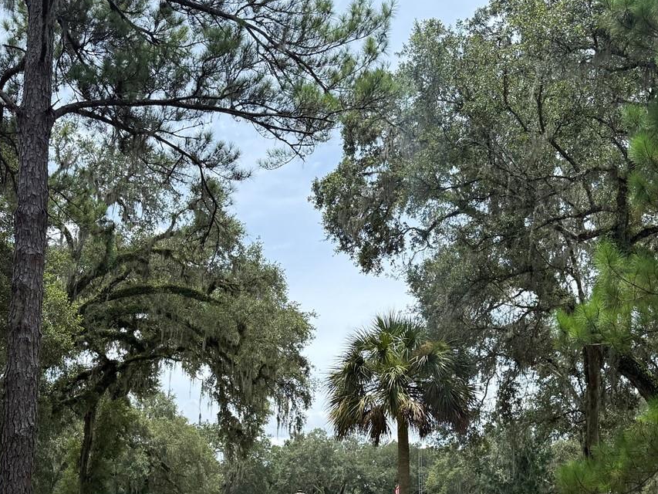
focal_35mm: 45
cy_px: 418
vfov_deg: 31.1
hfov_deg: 42.0
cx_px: 278
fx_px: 856
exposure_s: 1/2169
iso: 100
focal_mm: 6.76
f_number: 1.78
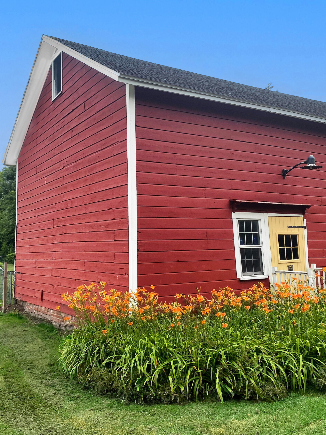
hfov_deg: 40.7
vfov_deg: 52.6
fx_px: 440
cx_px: 153
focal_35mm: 35
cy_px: 216
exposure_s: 1/534
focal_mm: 4.25
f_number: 1.8
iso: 32
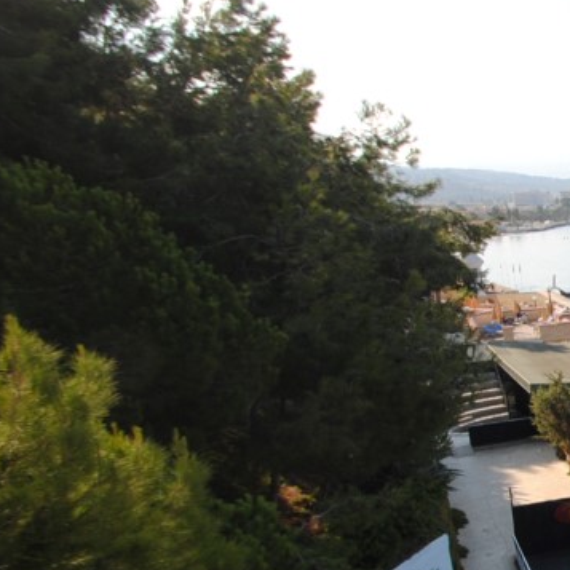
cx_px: 860
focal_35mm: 41
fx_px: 764
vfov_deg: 39.7
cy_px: 434
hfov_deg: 27.6
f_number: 7.1
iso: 100
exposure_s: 1/200
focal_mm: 10
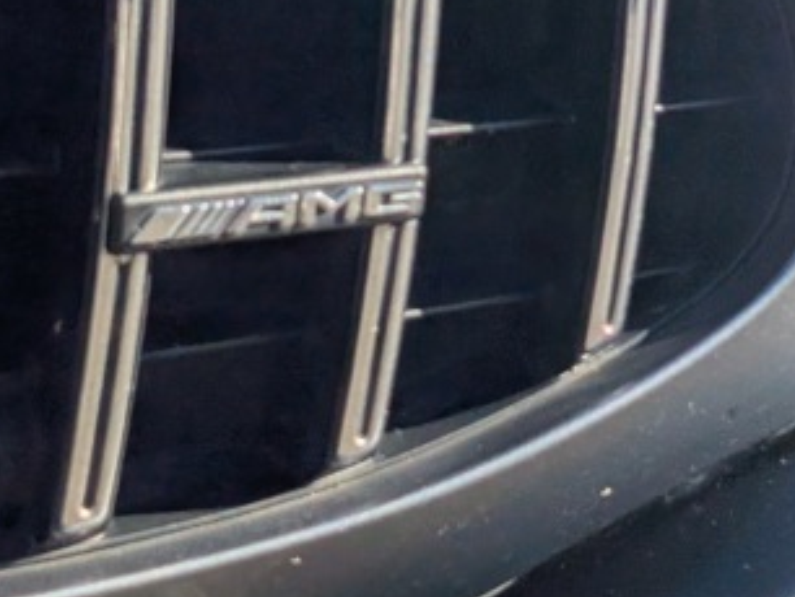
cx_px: 675
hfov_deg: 15.3
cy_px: -23
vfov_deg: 11.5
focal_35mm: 128
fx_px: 2942
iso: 19
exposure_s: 1/2012
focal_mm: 6.9
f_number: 1.68
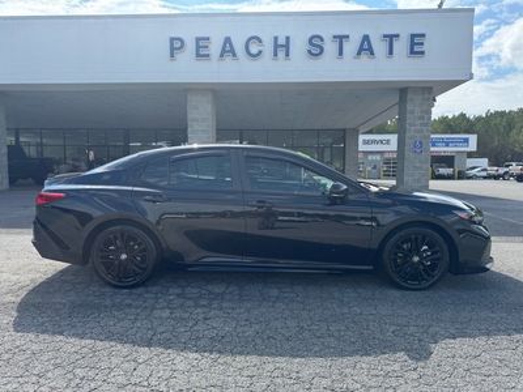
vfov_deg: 56.8
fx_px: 363
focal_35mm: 24
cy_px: 196
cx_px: 262
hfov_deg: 71.6
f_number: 1.78
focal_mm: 6.76
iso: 80
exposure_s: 1/2041
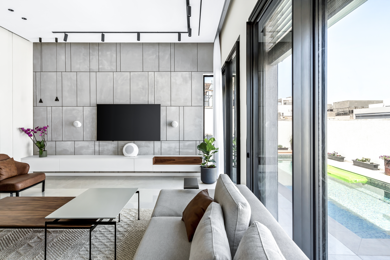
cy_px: 130
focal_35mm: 18
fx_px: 195
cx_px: 195
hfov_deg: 90.0
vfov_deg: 67.4
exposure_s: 1/30
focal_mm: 18
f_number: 10
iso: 320
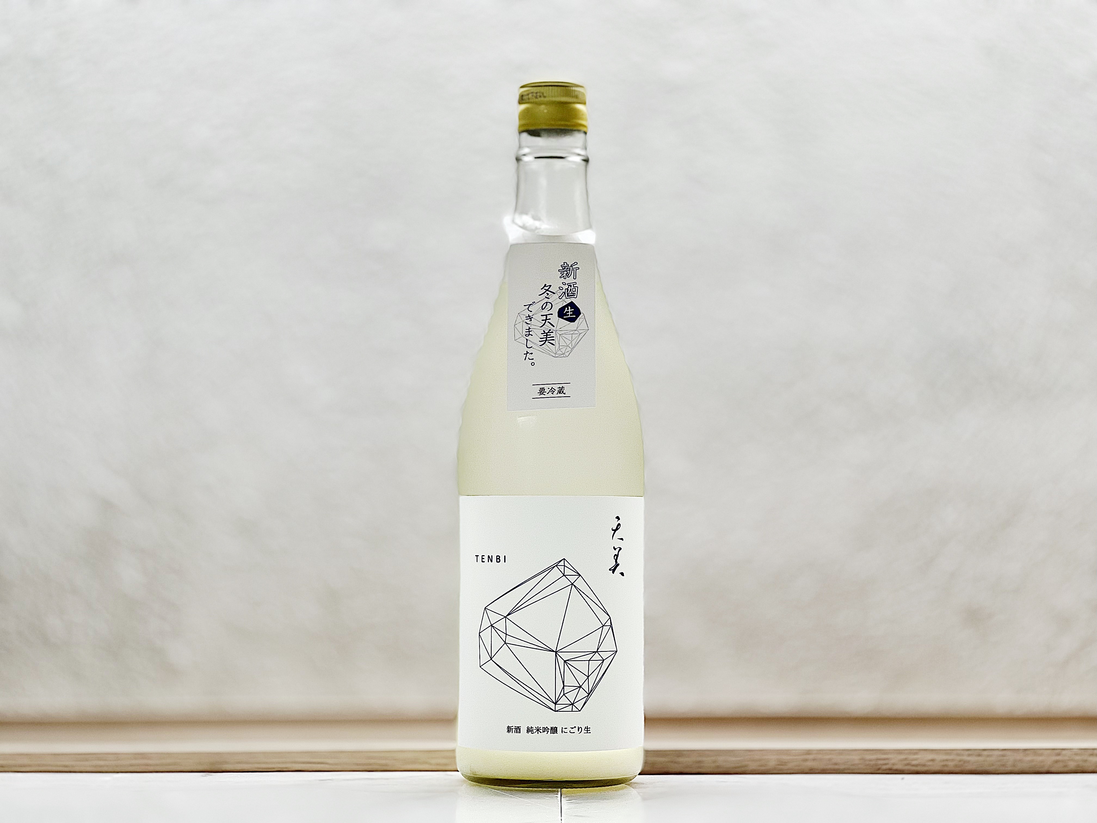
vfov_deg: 19.1
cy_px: 412
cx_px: 548
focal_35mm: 77
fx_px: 2440
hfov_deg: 25.3
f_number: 2.8
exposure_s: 1/100
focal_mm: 9
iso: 100
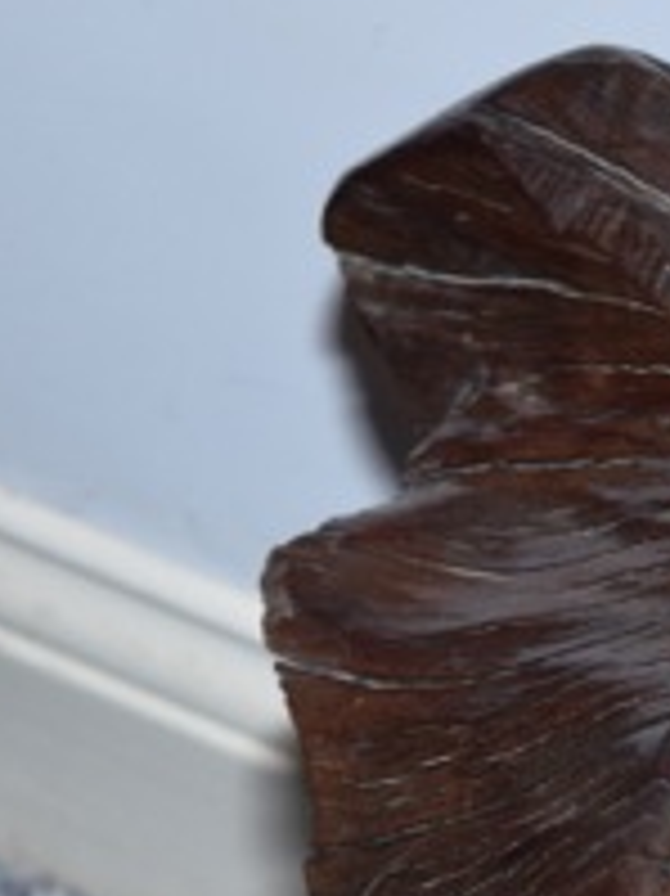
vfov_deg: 7.7
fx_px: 6602
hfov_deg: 5.8
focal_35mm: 256
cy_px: 799
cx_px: 589
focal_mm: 55
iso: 800
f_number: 5.6
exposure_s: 1/125
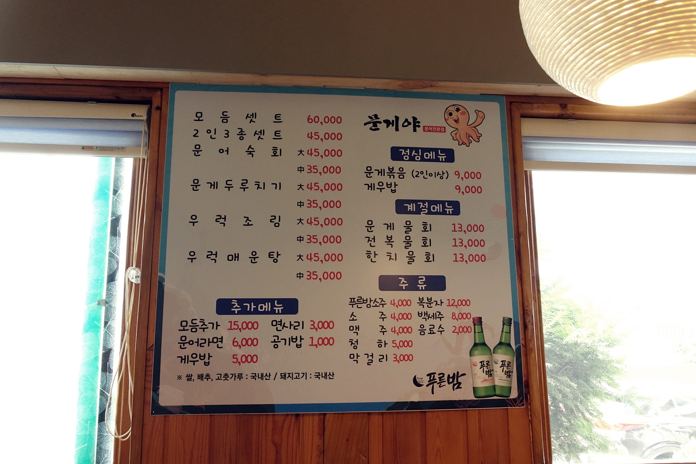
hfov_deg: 63.7
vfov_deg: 45.0
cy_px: 232
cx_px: 348
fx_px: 561
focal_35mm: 29
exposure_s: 1/100
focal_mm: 10.49
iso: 800
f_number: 4.5
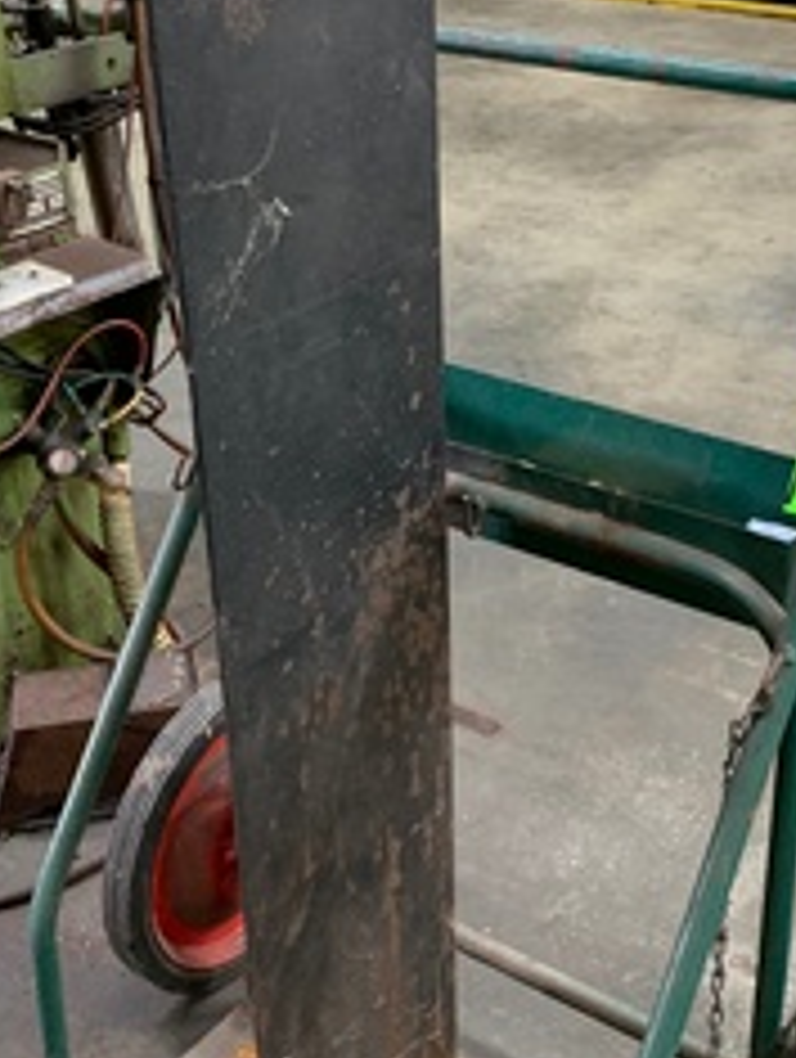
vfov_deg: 36.1
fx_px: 1621
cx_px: 432
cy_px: 522
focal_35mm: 53
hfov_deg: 27.6
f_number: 1.8
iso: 320
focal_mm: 4.25
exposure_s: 1/60
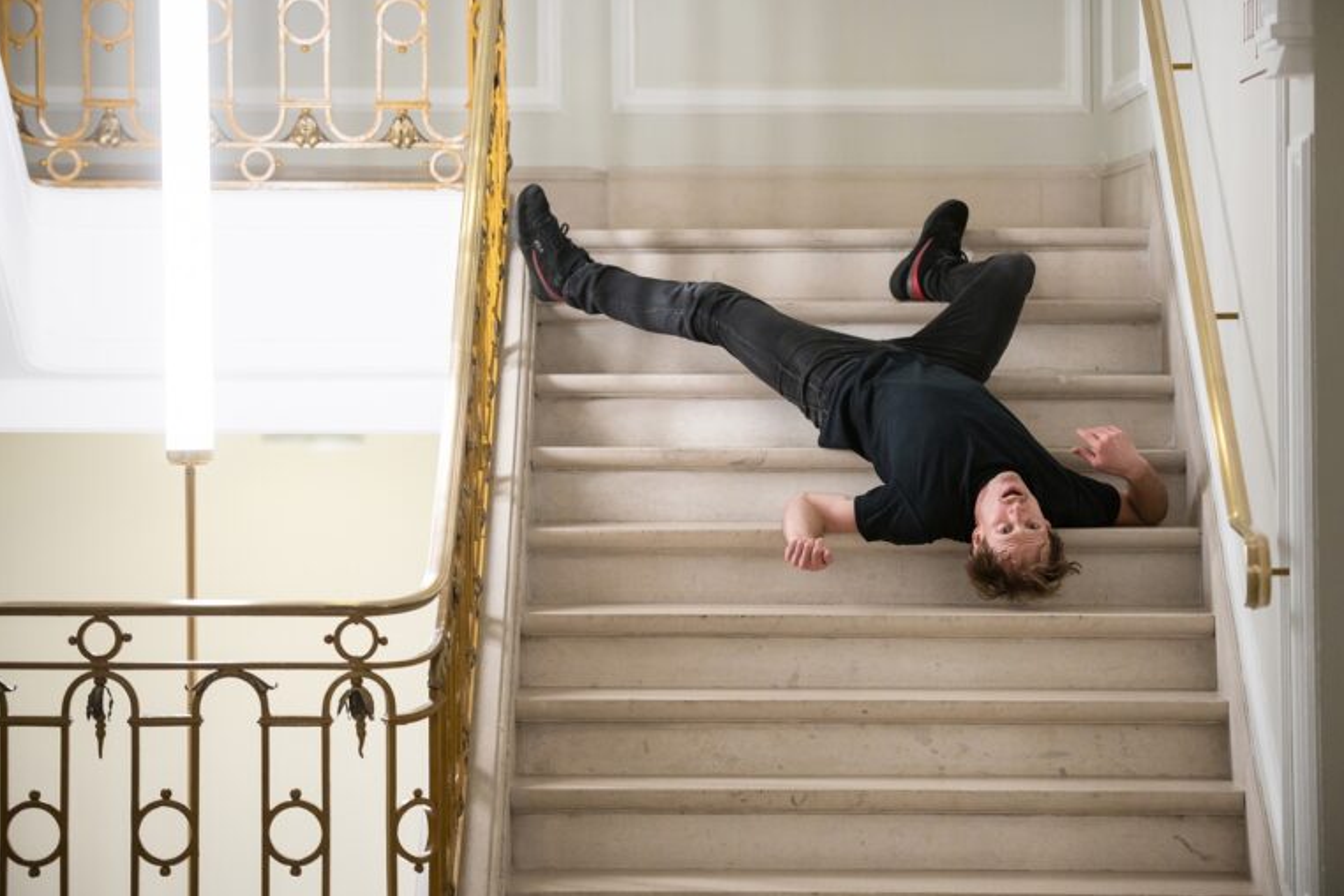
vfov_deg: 10.1
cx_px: 670
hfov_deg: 15.1
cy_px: 447
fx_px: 5077
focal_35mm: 136
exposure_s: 1/400
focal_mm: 135
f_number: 2.8
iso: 4000
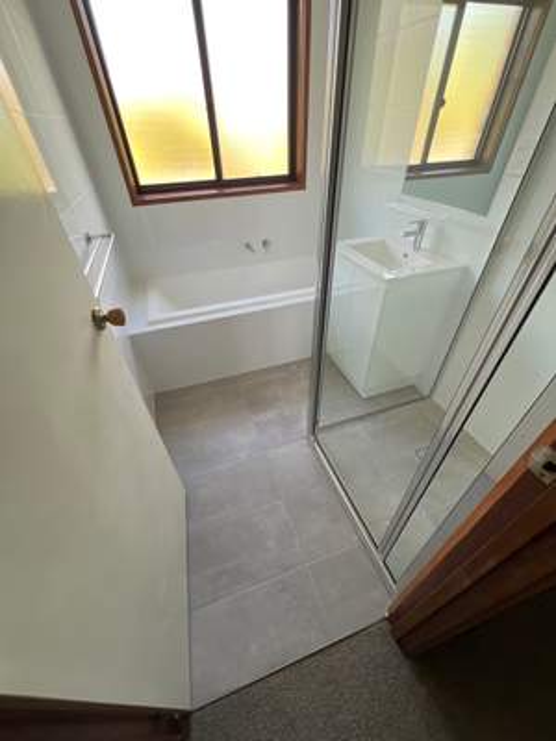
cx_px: 278
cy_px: 370
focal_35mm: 13
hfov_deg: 89.9
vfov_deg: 106.2
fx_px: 278
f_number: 1.8
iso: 50
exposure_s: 1/51
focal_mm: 1.57
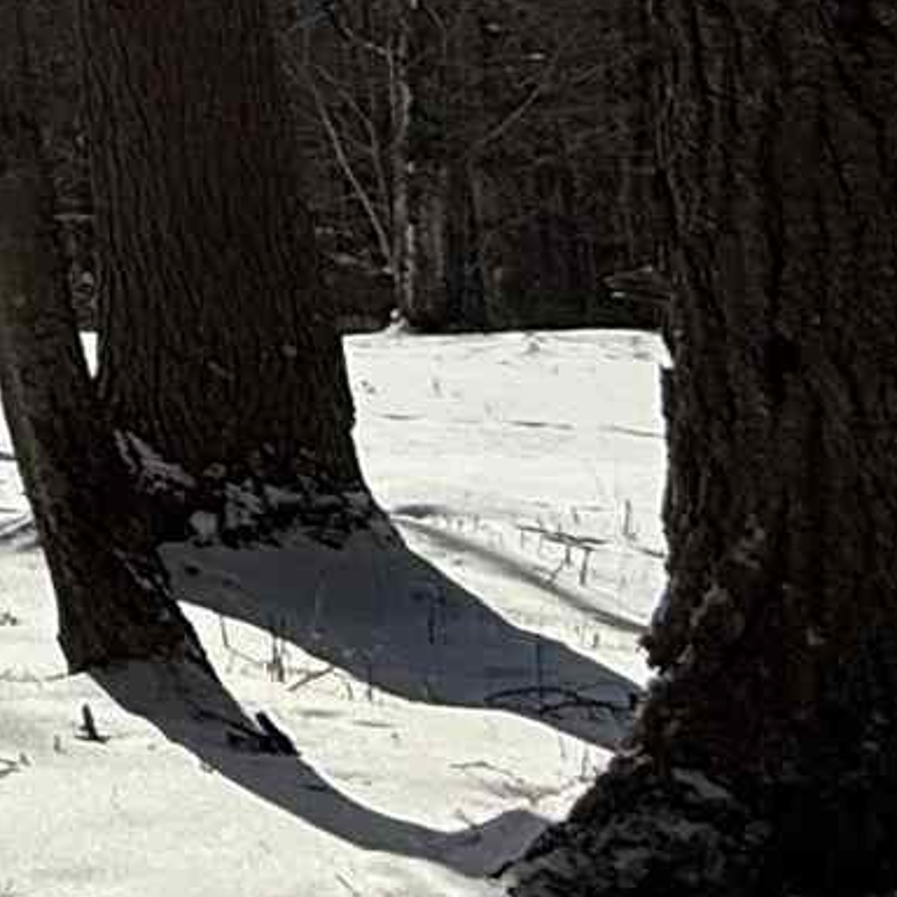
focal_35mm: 99
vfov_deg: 15.7
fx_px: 2902
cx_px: -1497
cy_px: -570
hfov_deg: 12.2
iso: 50
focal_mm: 2.22
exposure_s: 1/6173
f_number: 2.2
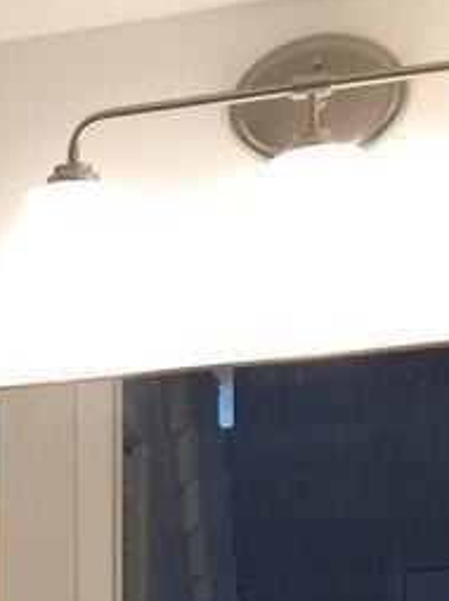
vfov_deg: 14.7
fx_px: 2027
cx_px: -312
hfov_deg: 11.8
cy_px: 1086
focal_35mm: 117
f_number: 2.2
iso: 32
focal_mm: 4.15
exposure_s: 1/60
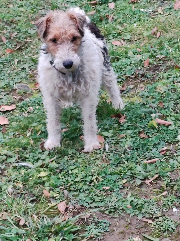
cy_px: 114
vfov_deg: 15.1
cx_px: 93
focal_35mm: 131
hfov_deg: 11.3
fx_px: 909
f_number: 1.9
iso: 1600
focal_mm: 6.12
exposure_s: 1/100
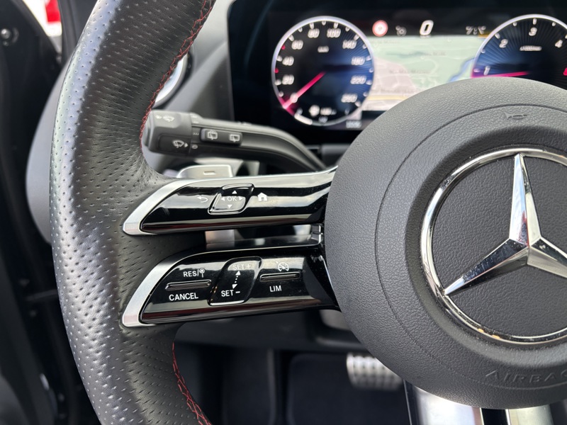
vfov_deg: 53.1
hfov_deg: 67.3
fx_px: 426
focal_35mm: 26
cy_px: 212
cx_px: 284
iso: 125
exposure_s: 1/120
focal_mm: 5.96
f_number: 1.6
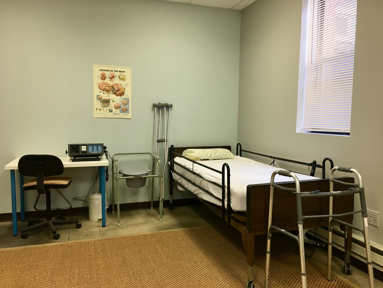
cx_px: 192
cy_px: 144
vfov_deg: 48.2
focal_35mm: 29
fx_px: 321
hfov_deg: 61.7
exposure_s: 1/33
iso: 100
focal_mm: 4.15
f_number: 2.2
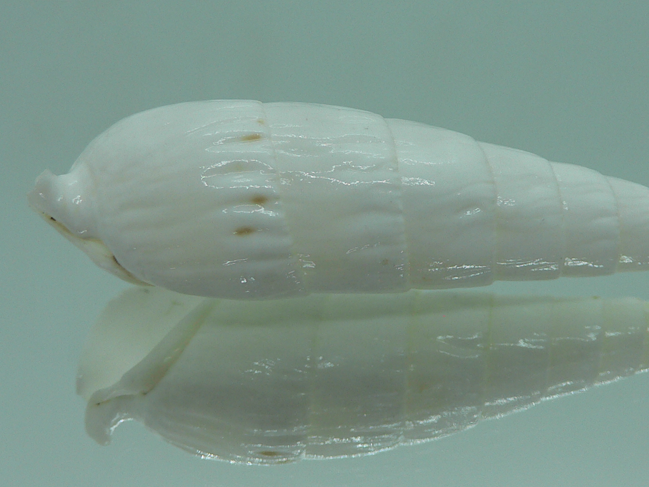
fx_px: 956
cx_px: 391
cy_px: 246
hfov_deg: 37.3
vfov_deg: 28.6
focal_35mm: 51
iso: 80
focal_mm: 4.6
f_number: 2.8
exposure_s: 1/80
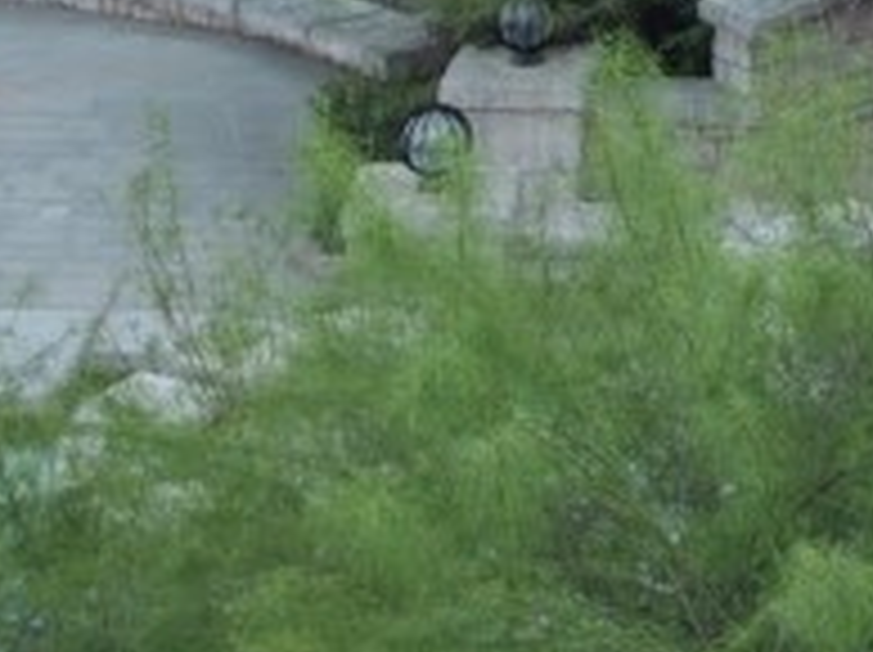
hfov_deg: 9.1
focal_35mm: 205
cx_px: 1672
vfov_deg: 7.0
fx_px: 5164
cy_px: -603
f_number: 4.5
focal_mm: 24
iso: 100
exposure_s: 1/160
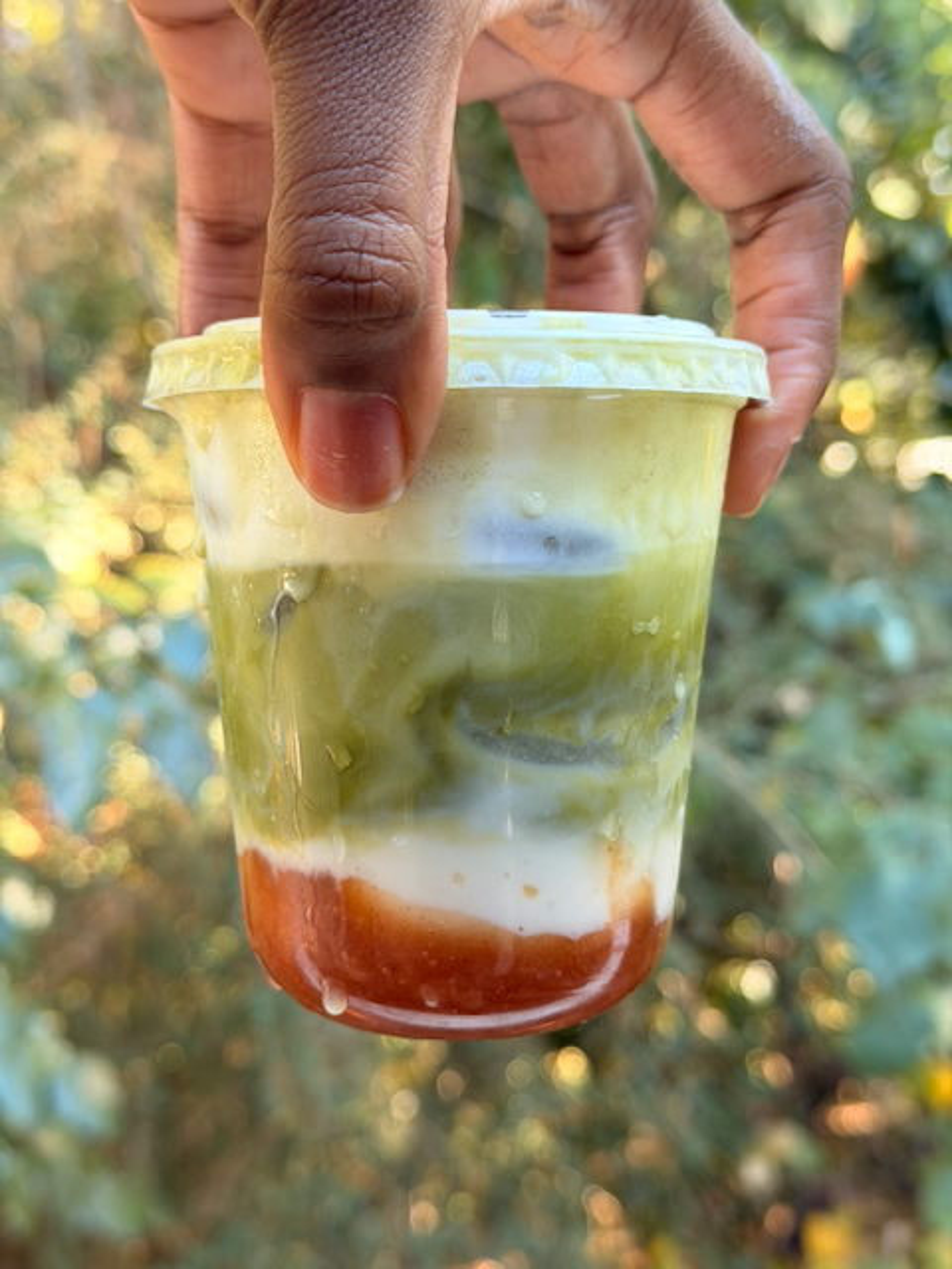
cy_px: 634
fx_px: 1760
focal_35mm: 48
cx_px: 476
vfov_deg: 39.7
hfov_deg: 30.3
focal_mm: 6.76
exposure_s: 1/92
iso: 100
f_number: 1.78
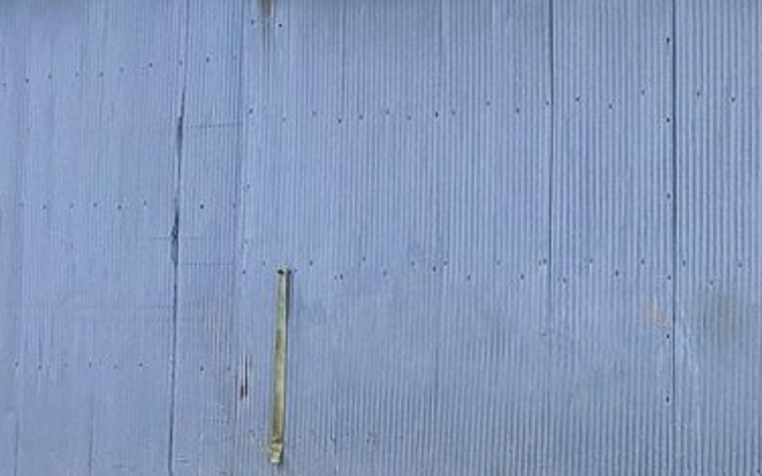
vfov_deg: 12.8
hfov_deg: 18.9
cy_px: 110
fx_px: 2118
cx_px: 998
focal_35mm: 102
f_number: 1.68
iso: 20
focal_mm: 6.9
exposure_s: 1/1232
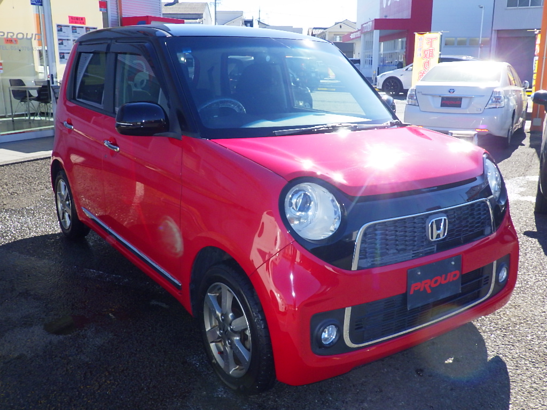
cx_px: 274
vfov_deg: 41.8
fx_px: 537
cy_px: 205
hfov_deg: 54.0
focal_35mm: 34
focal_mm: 6.1
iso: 250
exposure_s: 1/500
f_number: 4.6
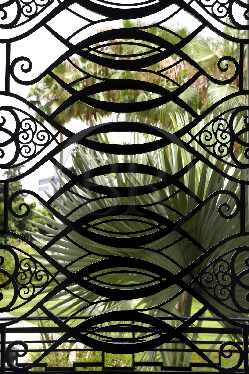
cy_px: 187
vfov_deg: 32.4
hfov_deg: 21.9
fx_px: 644
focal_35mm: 62
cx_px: 124
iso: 200
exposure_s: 1/125
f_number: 9
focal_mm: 62
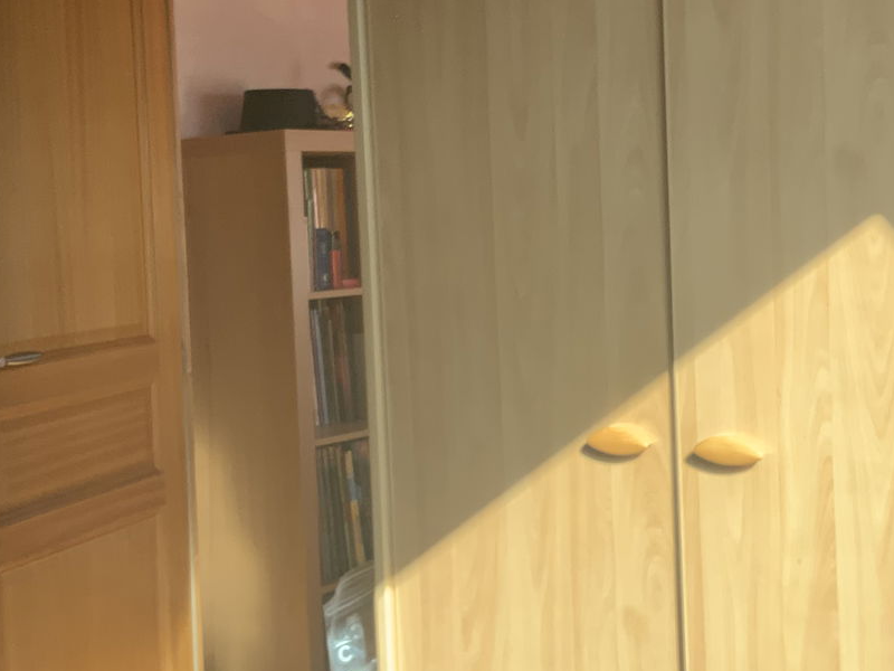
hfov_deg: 33.1
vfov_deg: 25.2
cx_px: 531
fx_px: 1498
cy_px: 275
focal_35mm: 58
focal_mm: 3
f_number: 1.8
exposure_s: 1/128
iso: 16
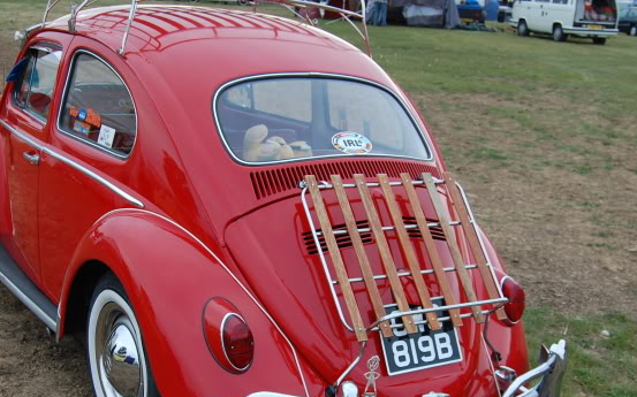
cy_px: 278
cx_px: 267
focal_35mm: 53
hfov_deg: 38.1
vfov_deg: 24.2
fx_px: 920
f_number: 5.6
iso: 220
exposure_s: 1/125
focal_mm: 24
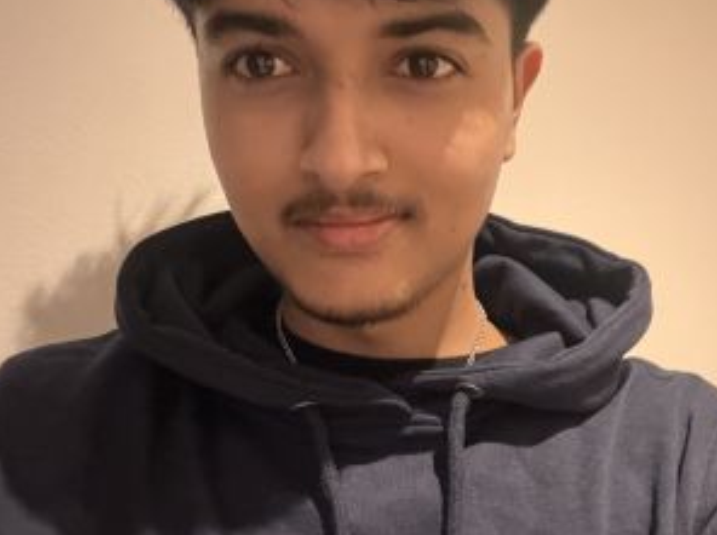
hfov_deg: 52.4
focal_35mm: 35
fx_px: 724
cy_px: 330
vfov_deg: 40.3
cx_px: 419
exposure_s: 1/17
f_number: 1.9
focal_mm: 2.69
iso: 800
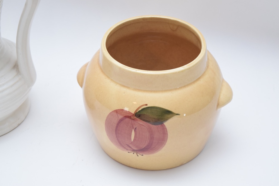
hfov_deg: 24.6
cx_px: 140
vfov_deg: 16.6
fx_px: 639
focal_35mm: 82
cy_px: 93
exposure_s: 1/60
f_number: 5.6
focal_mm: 55
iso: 2000
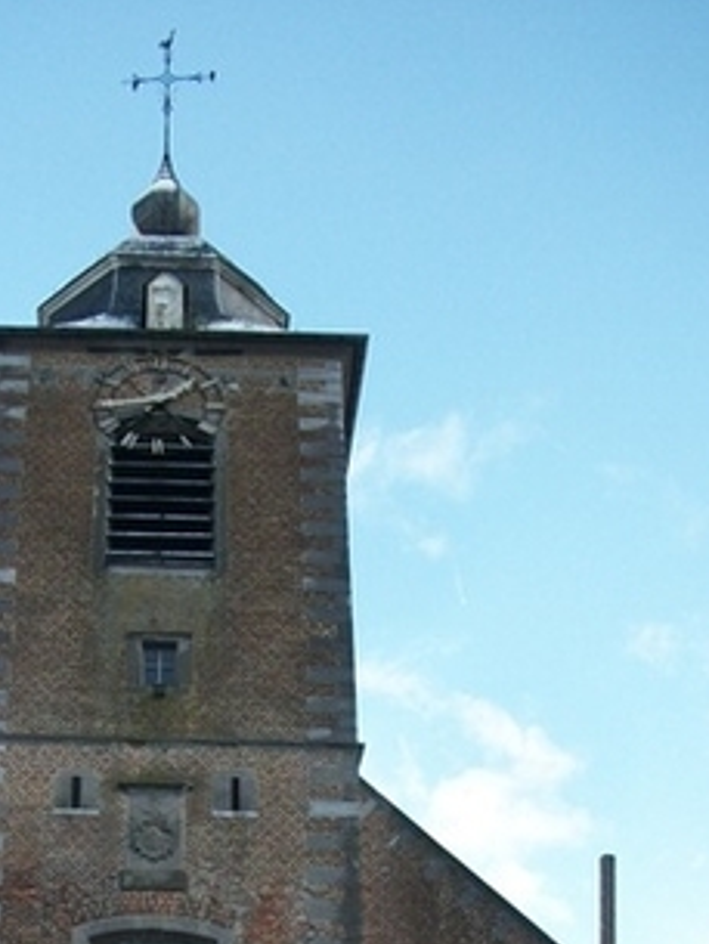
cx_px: 158
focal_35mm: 63
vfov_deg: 29.0
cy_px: 913
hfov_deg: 23.0
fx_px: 1719
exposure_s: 1/320
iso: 80
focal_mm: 5.7
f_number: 2.9
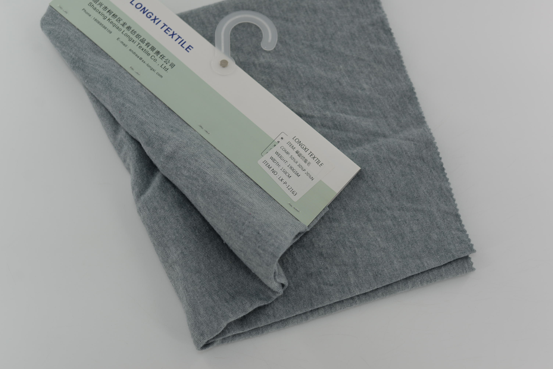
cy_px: 184
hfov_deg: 39.6
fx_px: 768
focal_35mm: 50
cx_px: 276
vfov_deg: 27.0
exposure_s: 1/320
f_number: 3.5
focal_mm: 50
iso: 100
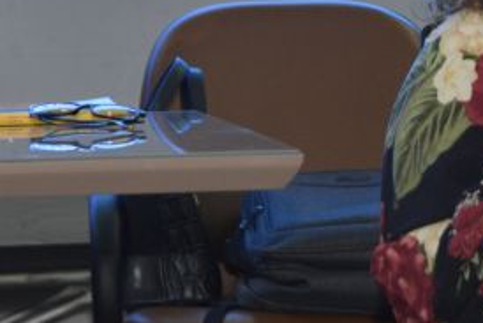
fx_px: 3329
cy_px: 22
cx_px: 677
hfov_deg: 8.2
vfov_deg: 5.5
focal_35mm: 248
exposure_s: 1/250
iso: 4000
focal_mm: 85
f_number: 5.3
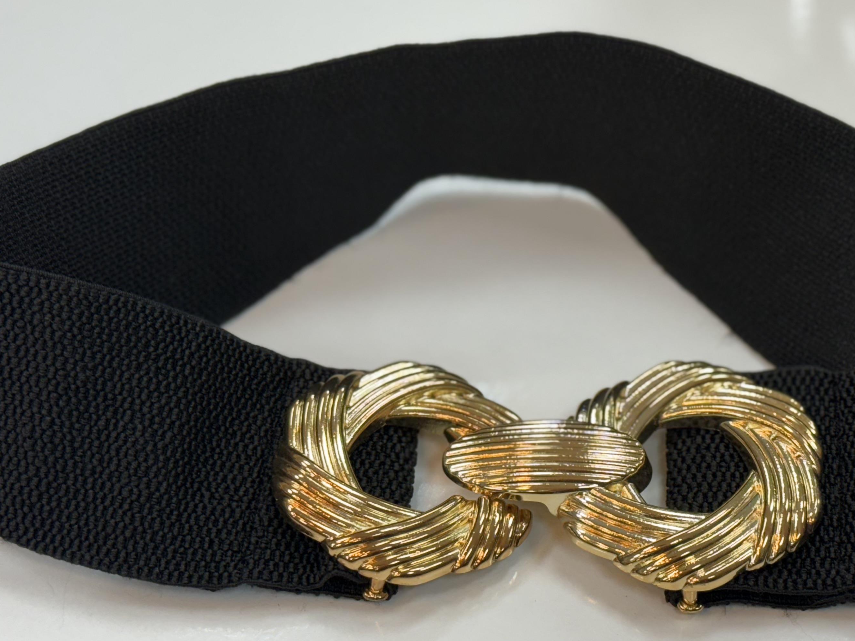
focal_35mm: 73
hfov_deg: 26.6
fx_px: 1803
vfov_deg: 20.2
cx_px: 498
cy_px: 320
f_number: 1.78
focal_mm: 6.76
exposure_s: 1/100
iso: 64
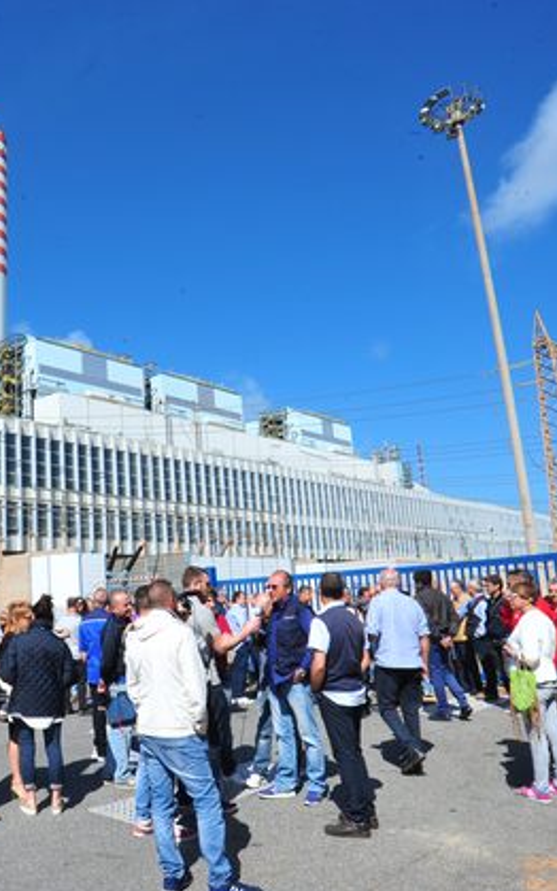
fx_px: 680
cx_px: 106
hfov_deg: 42.4
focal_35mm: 28
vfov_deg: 66.5
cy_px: 449
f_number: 22
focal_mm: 18
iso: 800
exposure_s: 1/250
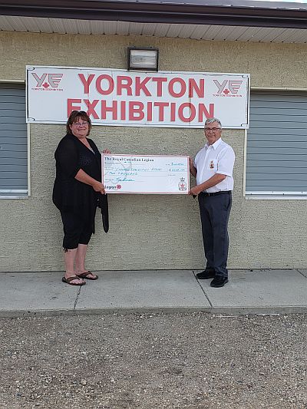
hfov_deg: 53.1
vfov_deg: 67.3
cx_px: 154
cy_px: 204
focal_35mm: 26
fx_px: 307
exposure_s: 1/393
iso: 50
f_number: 2.4
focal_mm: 4.3
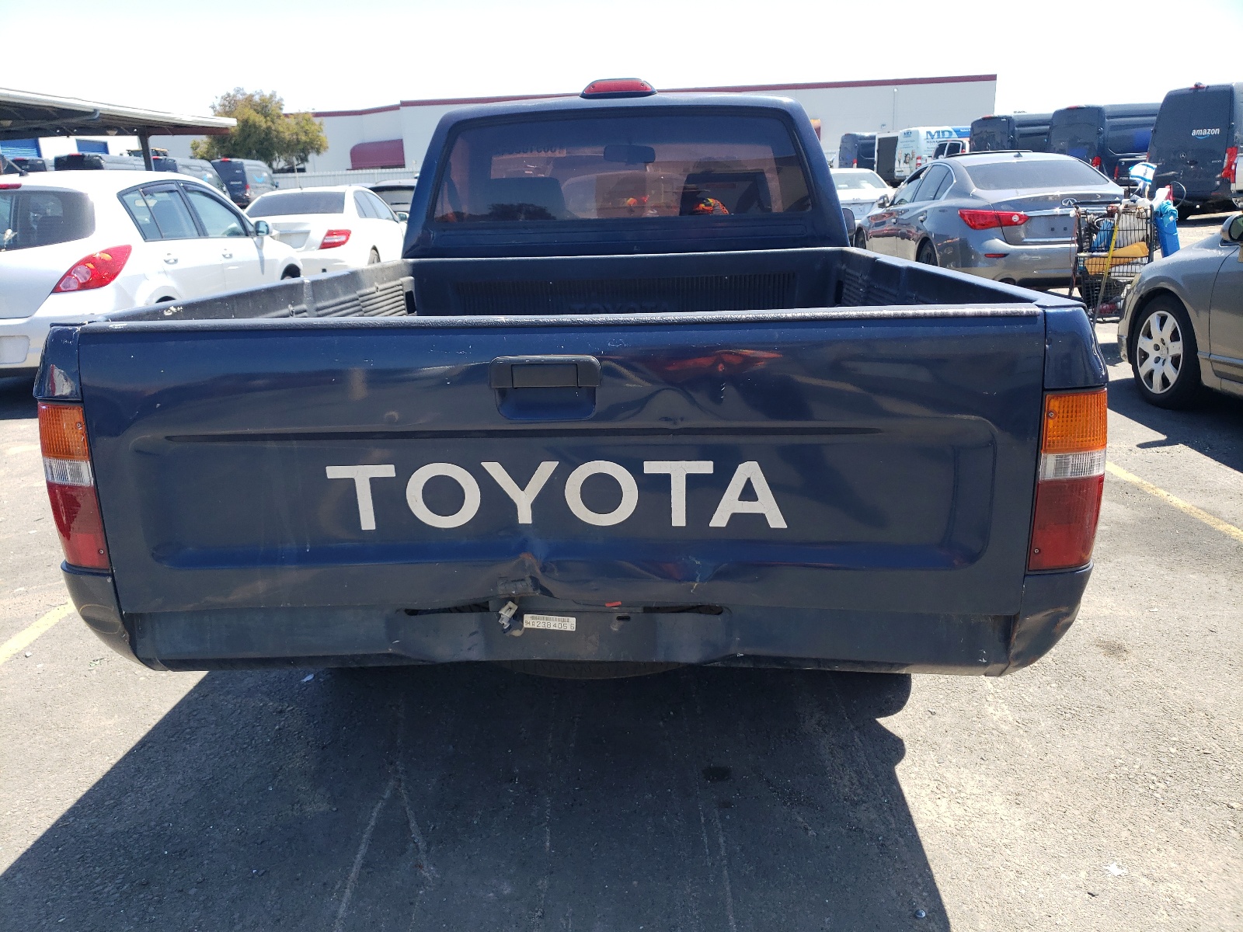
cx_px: 622
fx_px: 934
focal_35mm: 26
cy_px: 466
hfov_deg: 67.3
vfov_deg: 53.1
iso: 50
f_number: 1.5
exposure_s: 1/833
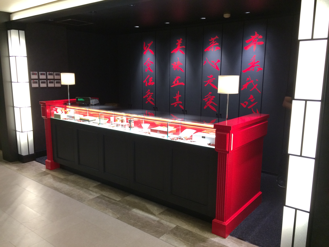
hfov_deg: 61.7
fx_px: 276
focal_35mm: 29
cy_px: 124
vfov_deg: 48.2
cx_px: 164
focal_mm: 4.15
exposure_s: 1/30
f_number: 2.2
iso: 160
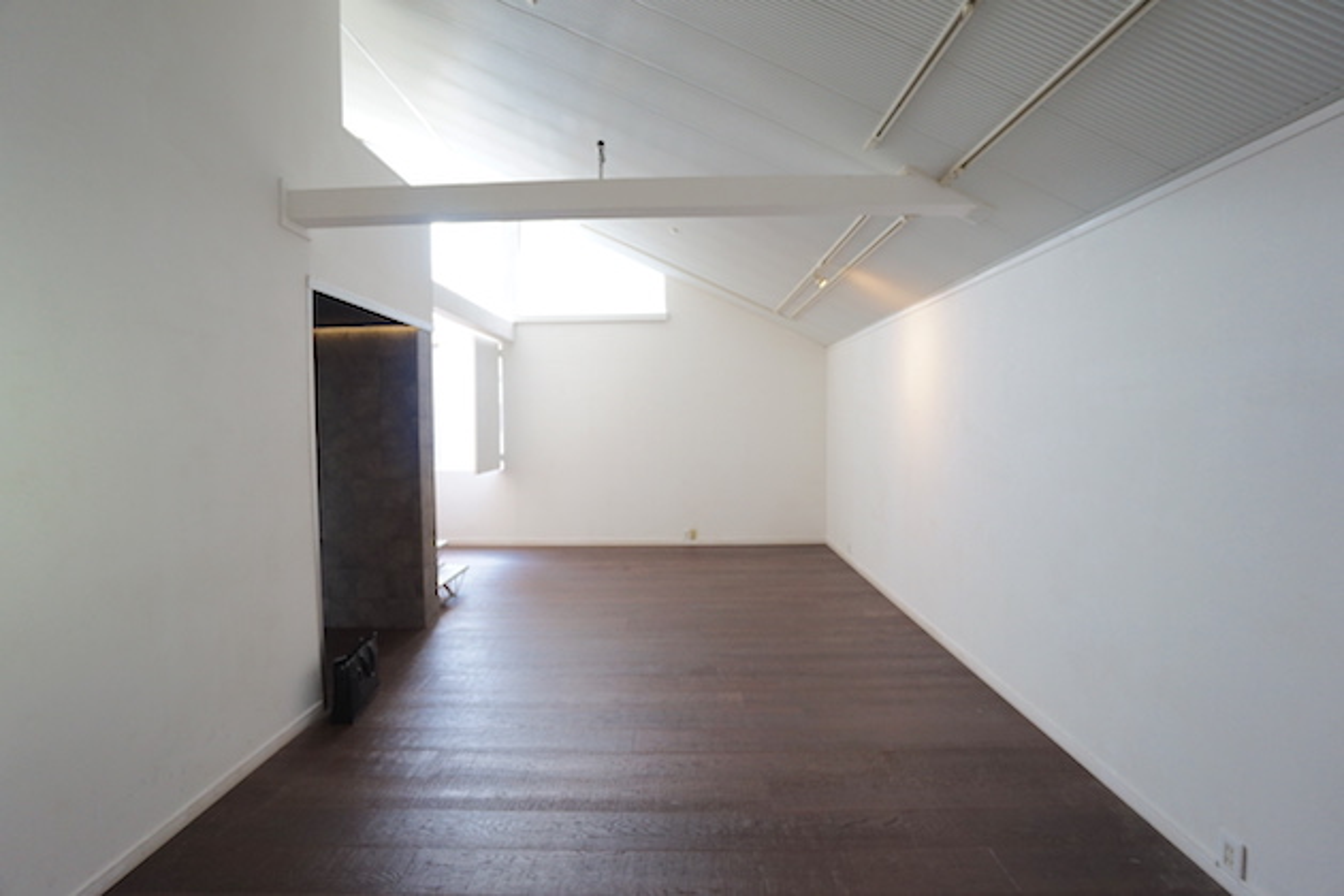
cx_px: 672
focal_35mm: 15
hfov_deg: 100.4
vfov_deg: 77.3
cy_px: 448
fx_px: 560
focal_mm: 10
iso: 640
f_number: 4
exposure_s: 1/60
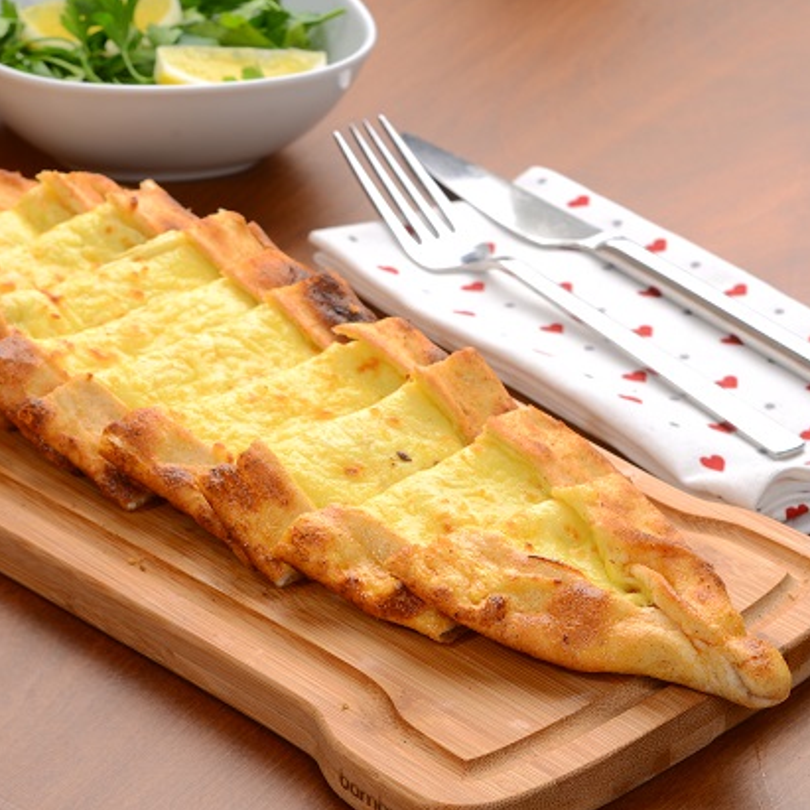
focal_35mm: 123
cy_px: 435
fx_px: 3256
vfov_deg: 14.2
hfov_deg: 14.1
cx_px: 229
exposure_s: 1/125
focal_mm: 85
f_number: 9
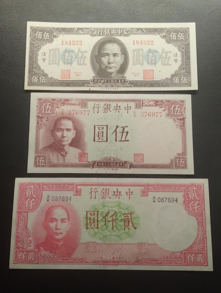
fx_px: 425
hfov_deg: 29.2
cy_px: 146
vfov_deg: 38.1
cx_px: 110
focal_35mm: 50
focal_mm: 3.42
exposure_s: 1/100
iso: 640
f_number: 2.2
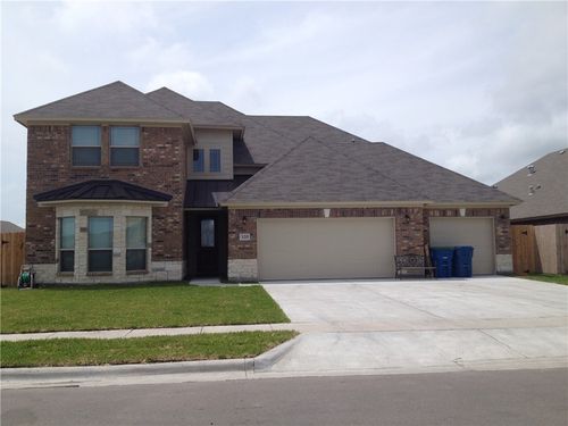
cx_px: 284
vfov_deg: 40.7
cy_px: 213
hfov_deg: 52.6
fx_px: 574
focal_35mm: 35
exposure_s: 1/2632
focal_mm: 4.28
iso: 50
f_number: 2.4
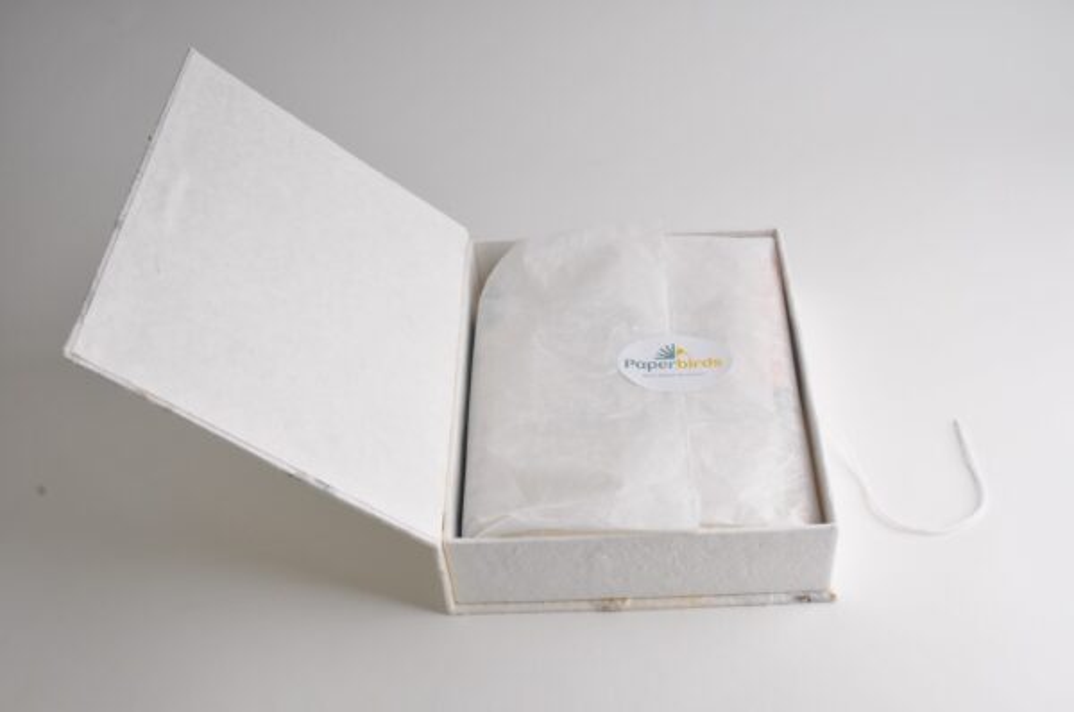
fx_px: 1162
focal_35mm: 39
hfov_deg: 49.6
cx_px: 537
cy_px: 356
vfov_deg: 34.1
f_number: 13
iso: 250
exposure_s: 1/200
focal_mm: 26
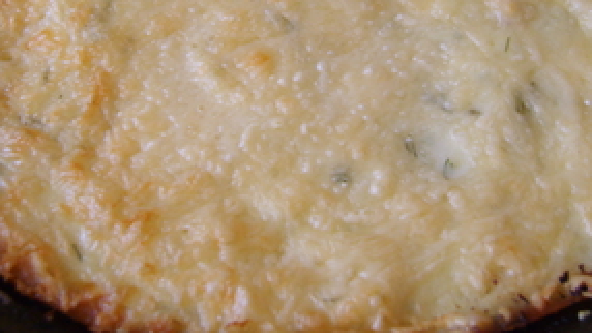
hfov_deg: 34.9
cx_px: 308
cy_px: -4
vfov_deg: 19.5
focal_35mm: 60
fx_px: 942
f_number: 2.8
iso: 123
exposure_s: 1/15
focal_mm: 7.4
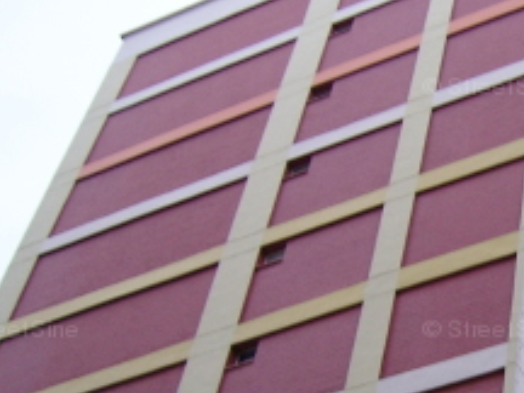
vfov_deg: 16.4
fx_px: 1347
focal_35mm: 89
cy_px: 332
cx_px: 604
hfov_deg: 20.7
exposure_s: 1/15
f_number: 2.8
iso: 100
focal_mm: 5.95
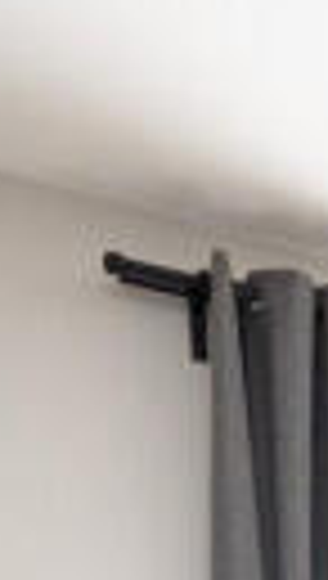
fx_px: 1308
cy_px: 883
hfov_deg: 9.7
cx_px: 1074
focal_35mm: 85
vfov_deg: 21.0
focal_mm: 16
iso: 1000
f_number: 7.1
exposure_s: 1/160
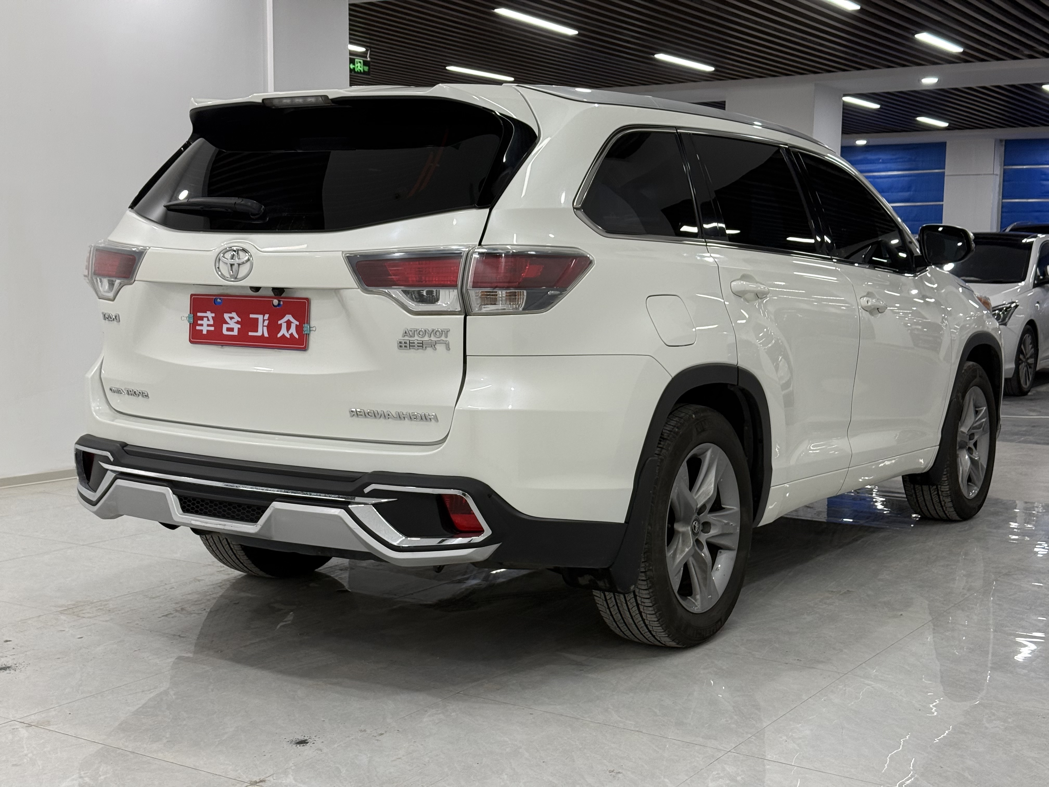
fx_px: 1455
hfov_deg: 39.7
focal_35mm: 48
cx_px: 524
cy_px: 394
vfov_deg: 30.3
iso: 100
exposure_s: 1/100
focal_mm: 6.76
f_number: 1.78
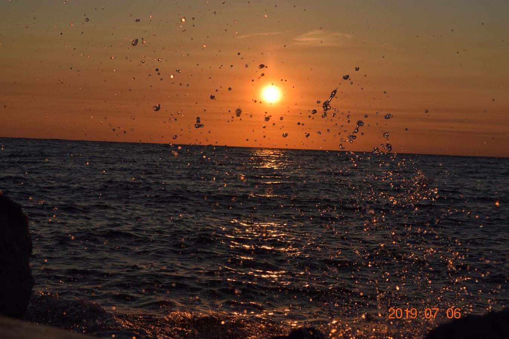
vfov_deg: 16.6
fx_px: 1166
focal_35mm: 82
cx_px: 254
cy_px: 170
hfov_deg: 24.6
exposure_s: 1/2000
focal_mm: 55
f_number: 8
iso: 200
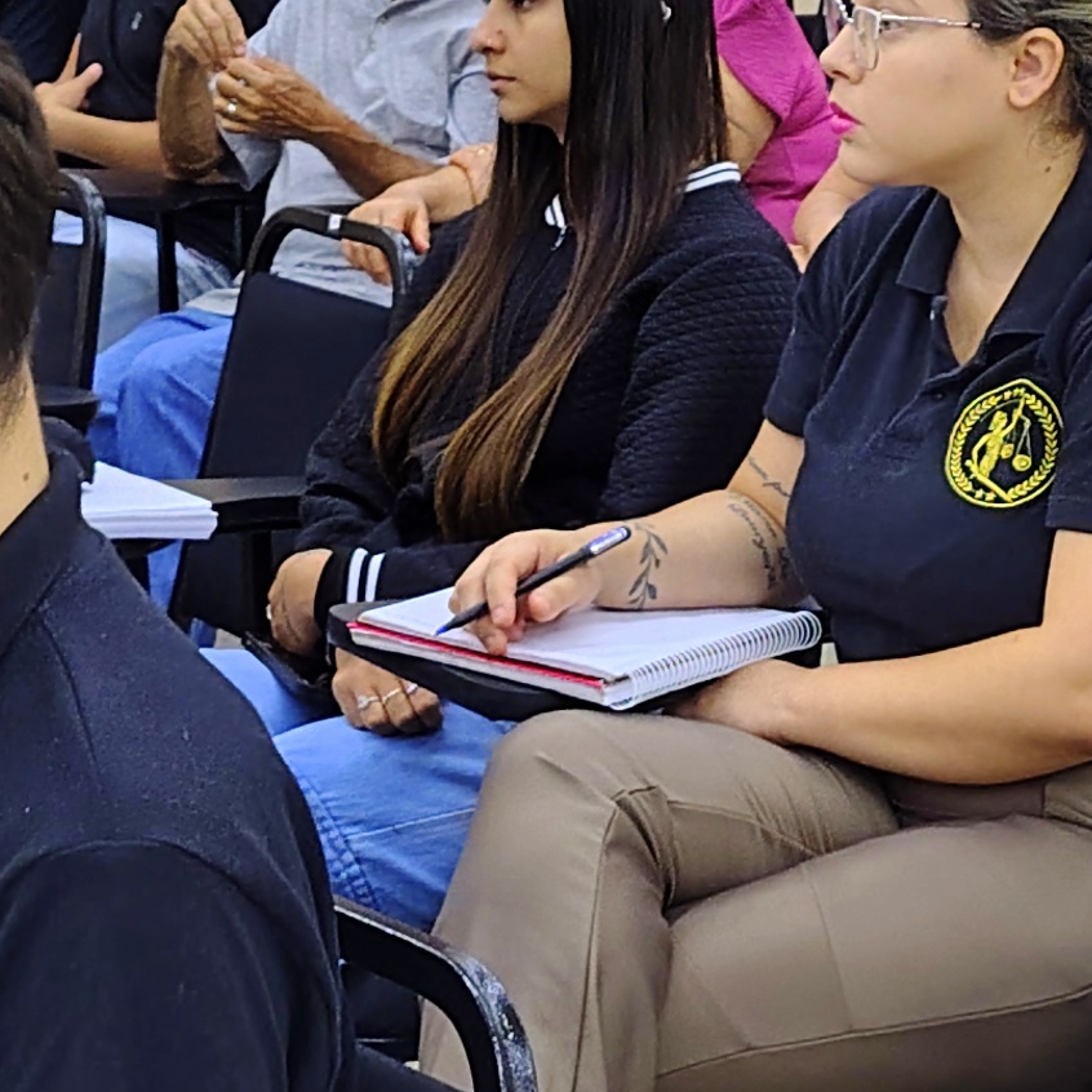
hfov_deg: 16.3
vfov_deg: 15.9
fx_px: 3819
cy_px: -28
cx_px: 578
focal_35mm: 107
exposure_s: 1/30
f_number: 1.7
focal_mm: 4.71
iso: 587
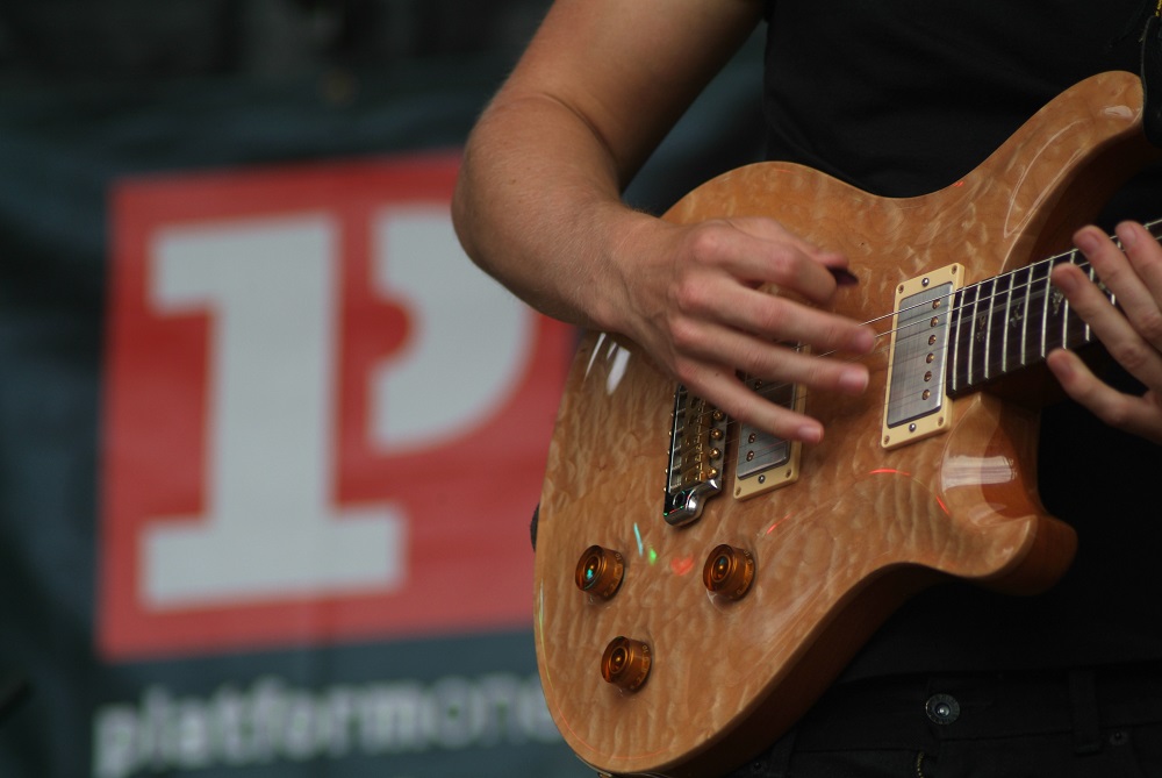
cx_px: 581
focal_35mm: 195
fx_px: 6300
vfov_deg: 7.1
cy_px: 389
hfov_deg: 10.5
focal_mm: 130
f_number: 4.2
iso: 200
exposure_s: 1/250
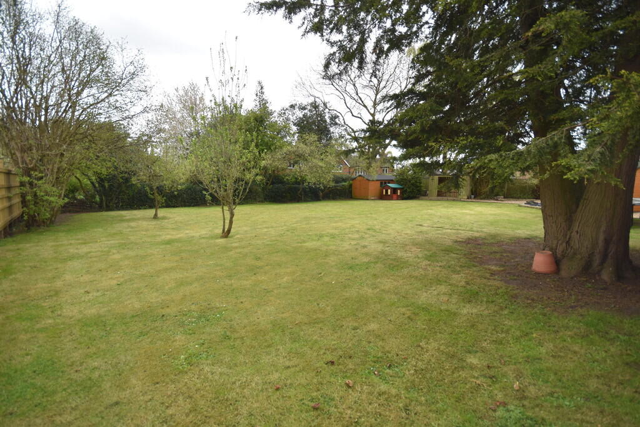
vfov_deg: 77.3
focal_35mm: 15
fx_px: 267
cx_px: 320
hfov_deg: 100.4
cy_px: 214
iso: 250
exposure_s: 1/250
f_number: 5.6
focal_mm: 10
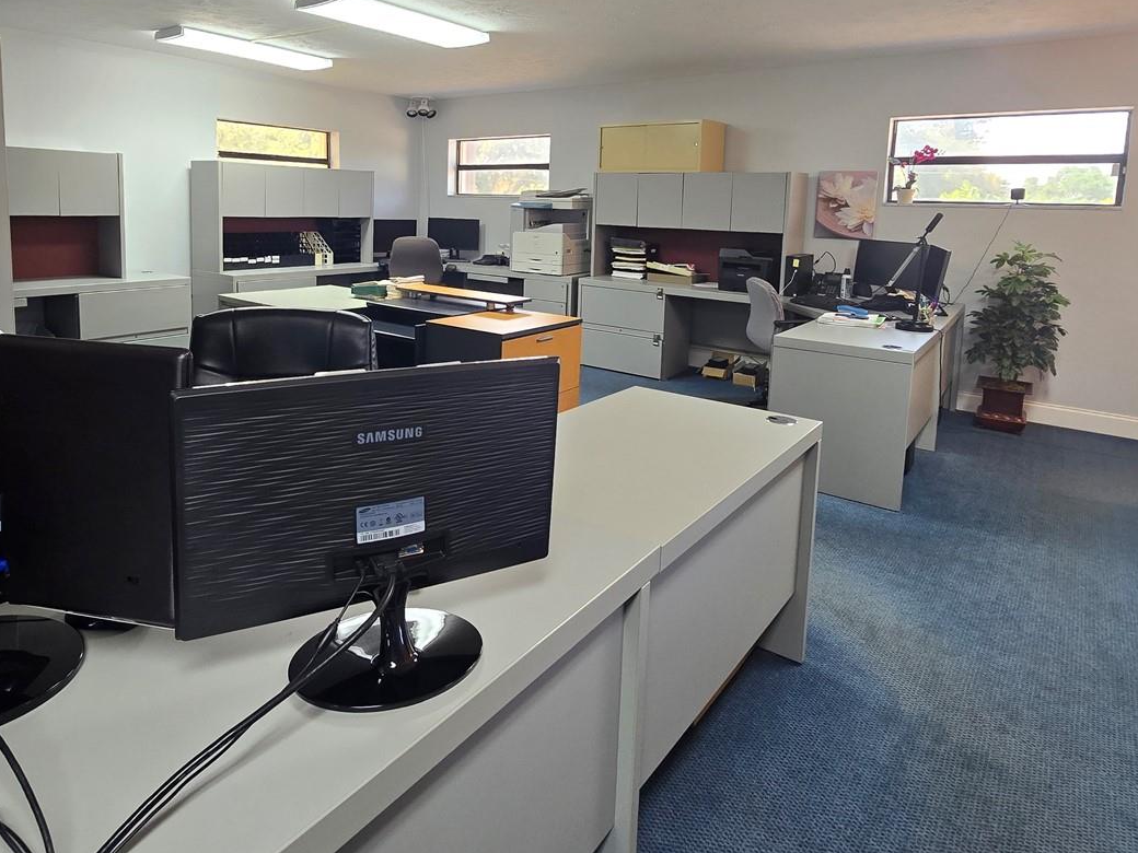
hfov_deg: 81.2
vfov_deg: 64.5
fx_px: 657
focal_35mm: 20
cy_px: 294
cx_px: 483
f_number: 2.2
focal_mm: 2.2
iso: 125
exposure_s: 1/60
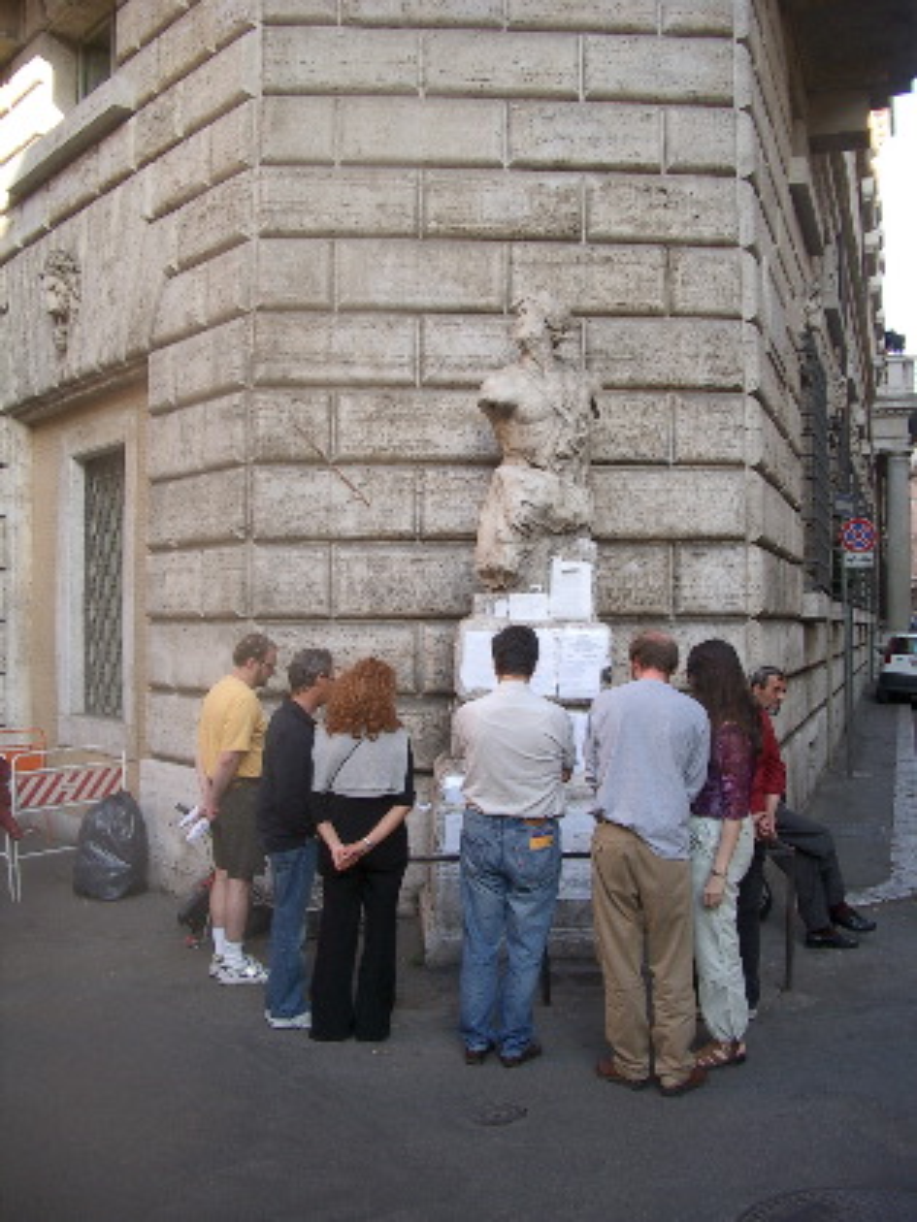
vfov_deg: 52.6
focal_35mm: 35
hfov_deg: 40.7
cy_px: 611
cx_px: 458
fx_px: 1236
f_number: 2.6
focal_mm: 5.8
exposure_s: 1/160
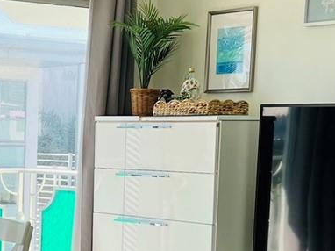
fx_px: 1054
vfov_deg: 13.3
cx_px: -5
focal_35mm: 109
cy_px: 283
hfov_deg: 17.6
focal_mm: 5.7
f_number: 1.5
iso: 50
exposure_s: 1/866
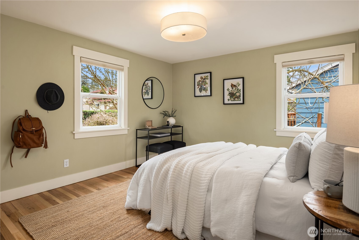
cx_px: 180
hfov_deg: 86.9
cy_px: 120
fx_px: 190
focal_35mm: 19
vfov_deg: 64.6
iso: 100
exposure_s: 1/6
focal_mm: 19
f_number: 7.1
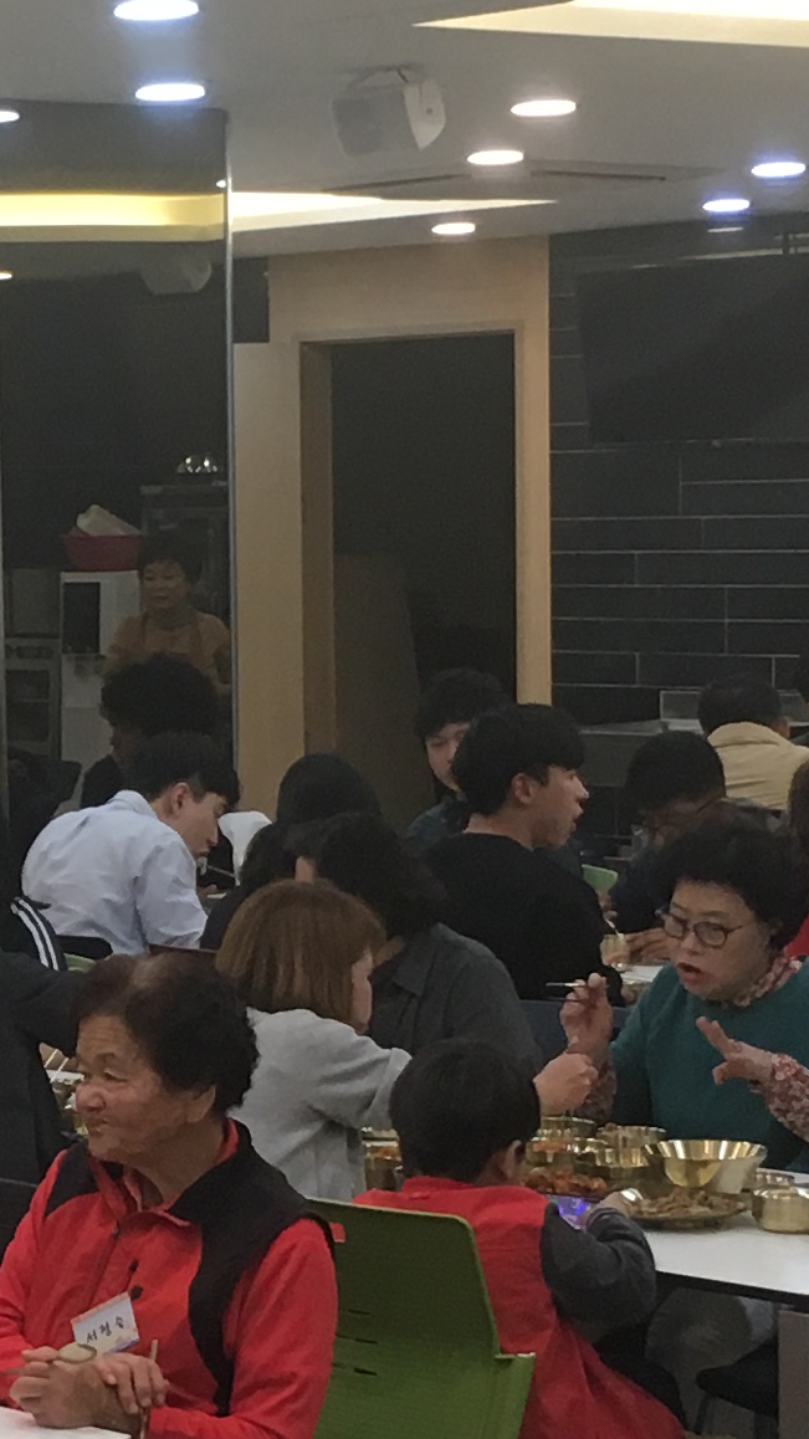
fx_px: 4197
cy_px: 948
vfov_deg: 19.4
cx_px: -256
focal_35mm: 110
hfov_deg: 10.7
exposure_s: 1/30
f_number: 2.2
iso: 40
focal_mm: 4.15
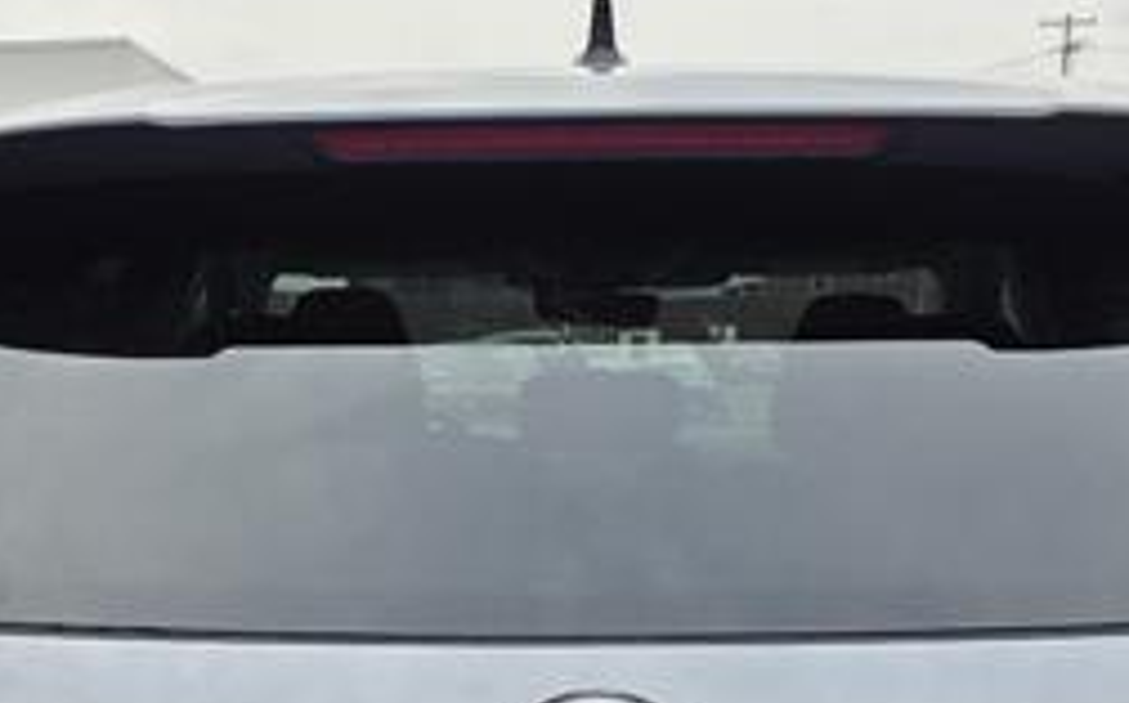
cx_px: 529
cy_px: 1025
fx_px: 1906
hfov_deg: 33.0
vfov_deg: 18.7
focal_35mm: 62
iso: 25
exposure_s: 1/370
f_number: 1.7
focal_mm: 6.3
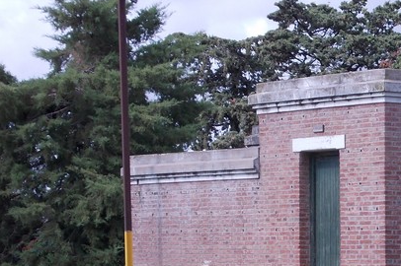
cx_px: 345
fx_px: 1792
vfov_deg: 8.5
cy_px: 220
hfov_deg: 12.7
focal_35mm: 161
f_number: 4.8
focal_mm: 11.6
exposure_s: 1/400
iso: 80
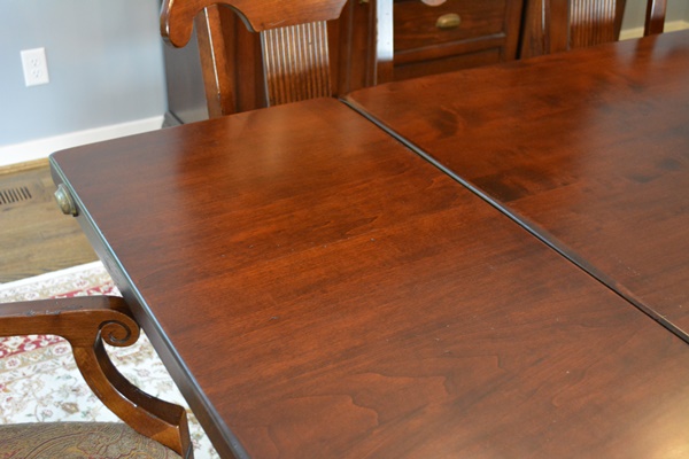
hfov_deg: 43.6
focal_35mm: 45
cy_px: 230
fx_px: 861
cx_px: 344
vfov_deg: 29.9
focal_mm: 30
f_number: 4.5
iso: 3200
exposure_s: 1/20
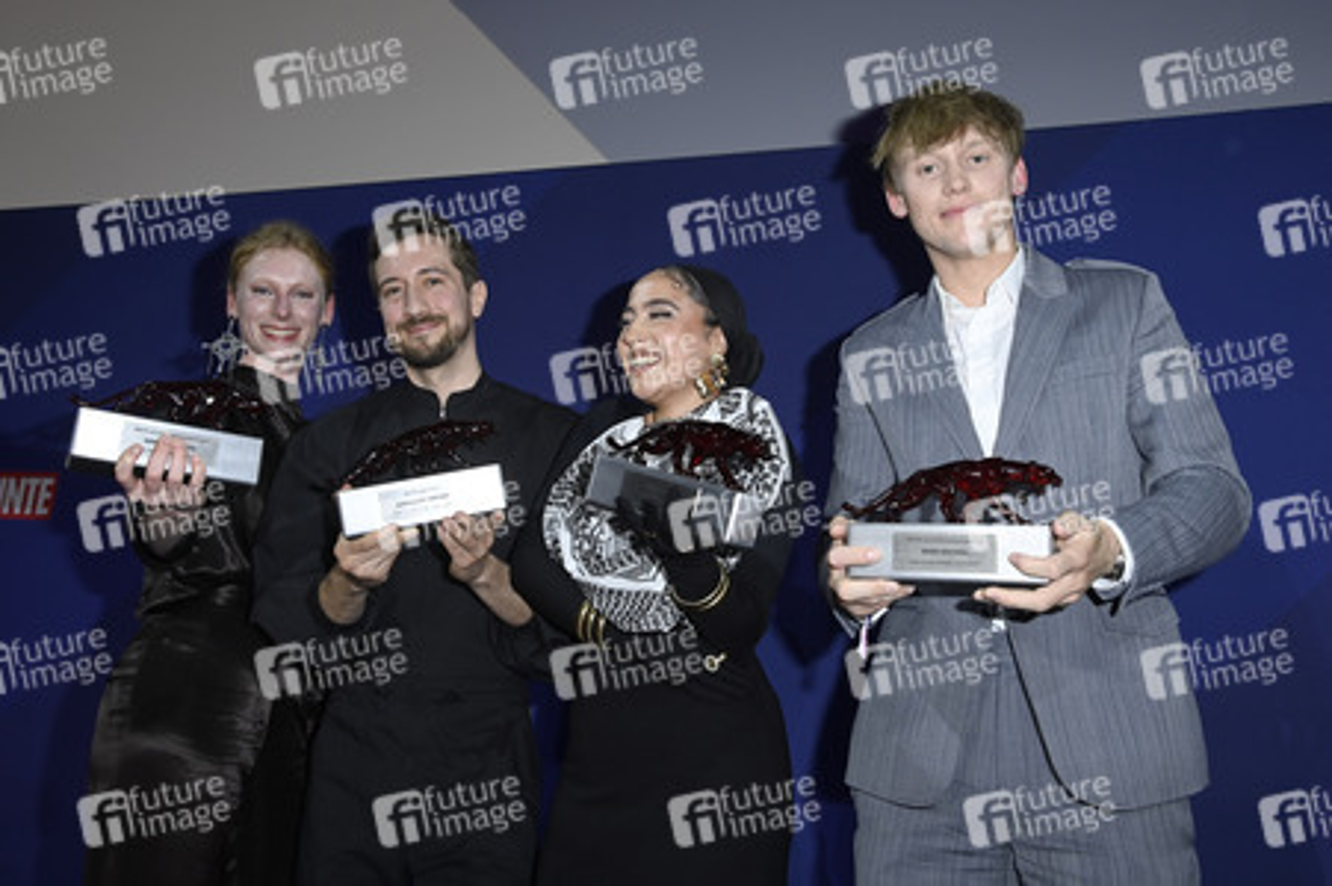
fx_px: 1146
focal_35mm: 31
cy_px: 443
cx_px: 666
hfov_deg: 60.3
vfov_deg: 42.3
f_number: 5.6
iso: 1250
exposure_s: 1/250
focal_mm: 31
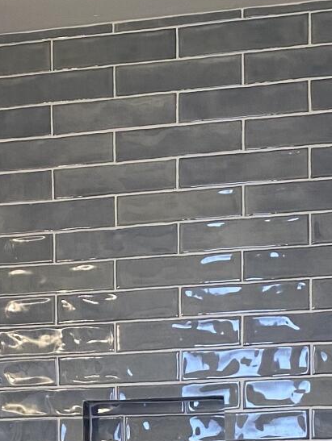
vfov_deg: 19.4
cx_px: -18
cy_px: 536
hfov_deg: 15.2
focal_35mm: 95
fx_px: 1213
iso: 100
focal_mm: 4.25
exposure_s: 1/60
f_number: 1.8
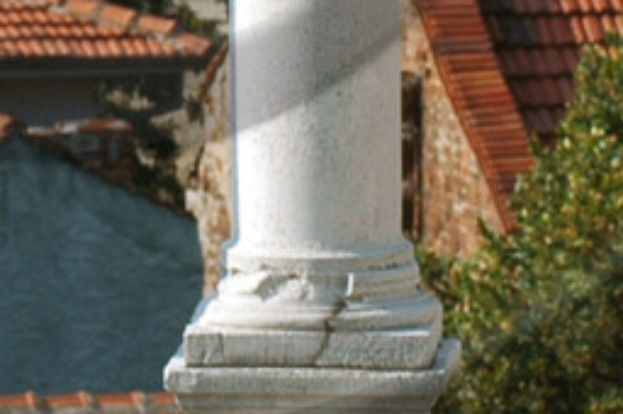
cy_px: -454
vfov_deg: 1.0
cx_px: 68
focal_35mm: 1311
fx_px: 22659
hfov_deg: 1.6
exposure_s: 1/250
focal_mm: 140
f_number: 8
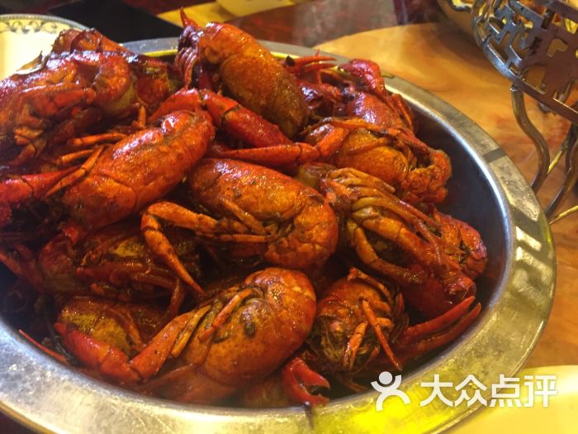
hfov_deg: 61.7
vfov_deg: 48.2
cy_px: 217
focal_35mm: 29
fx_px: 484
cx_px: 289
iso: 250
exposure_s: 1/33
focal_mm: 4.15
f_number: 2.2
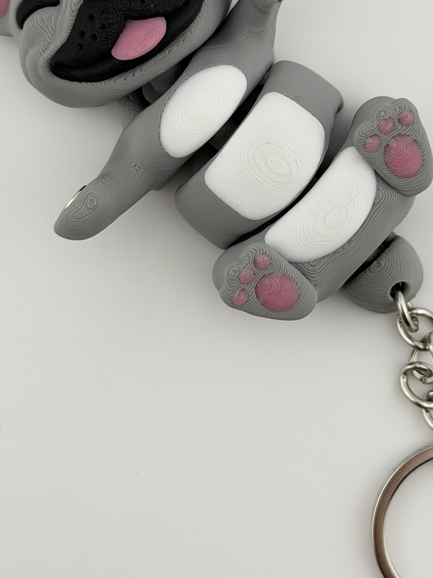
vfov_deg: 21.3
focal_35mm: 92
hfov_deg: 16.0
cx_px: 279
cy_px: 204
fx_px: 1535
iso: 64
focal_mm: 6.76
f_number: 1.78
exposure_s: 1/1754
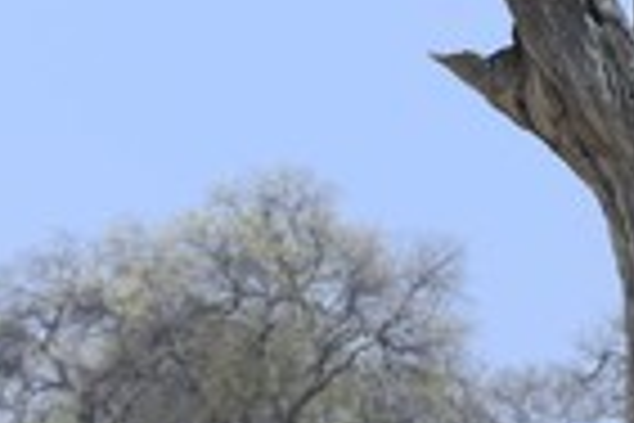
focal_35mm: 834
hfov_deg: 2.5
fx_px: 14687
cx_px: -247
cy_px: 549
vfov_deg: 1.6
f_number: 9
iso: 400
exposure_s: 1/800
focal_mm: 280
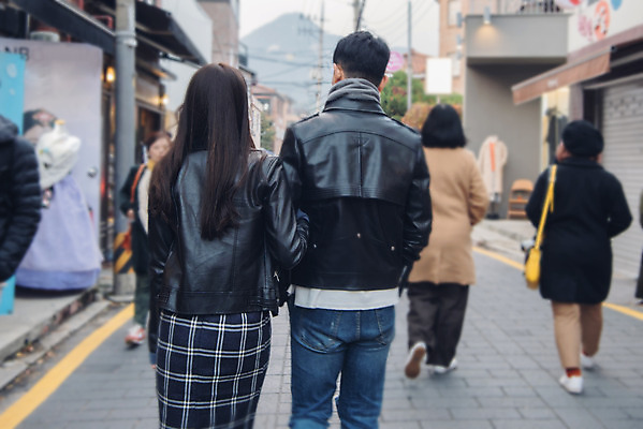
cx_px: 322
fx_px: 608
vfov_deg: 38.9
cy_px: 214
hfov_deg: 55.8
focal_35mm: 34
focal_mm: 34
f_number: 4.5
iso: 500
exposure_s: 1/60
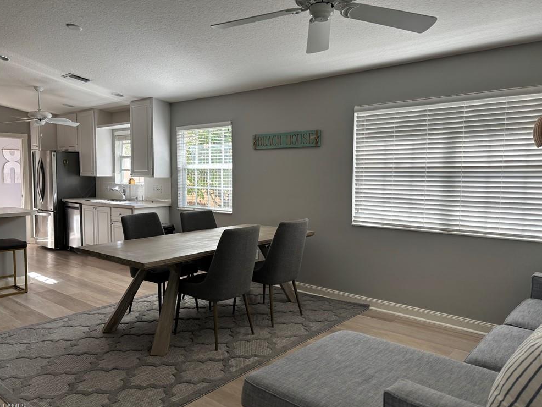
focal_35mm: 27
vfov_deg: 51.4
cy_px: 201
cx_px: 267
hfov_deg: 65.3
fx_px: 423
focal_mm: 5.96
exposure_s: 1/183
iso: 40
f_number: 1.6
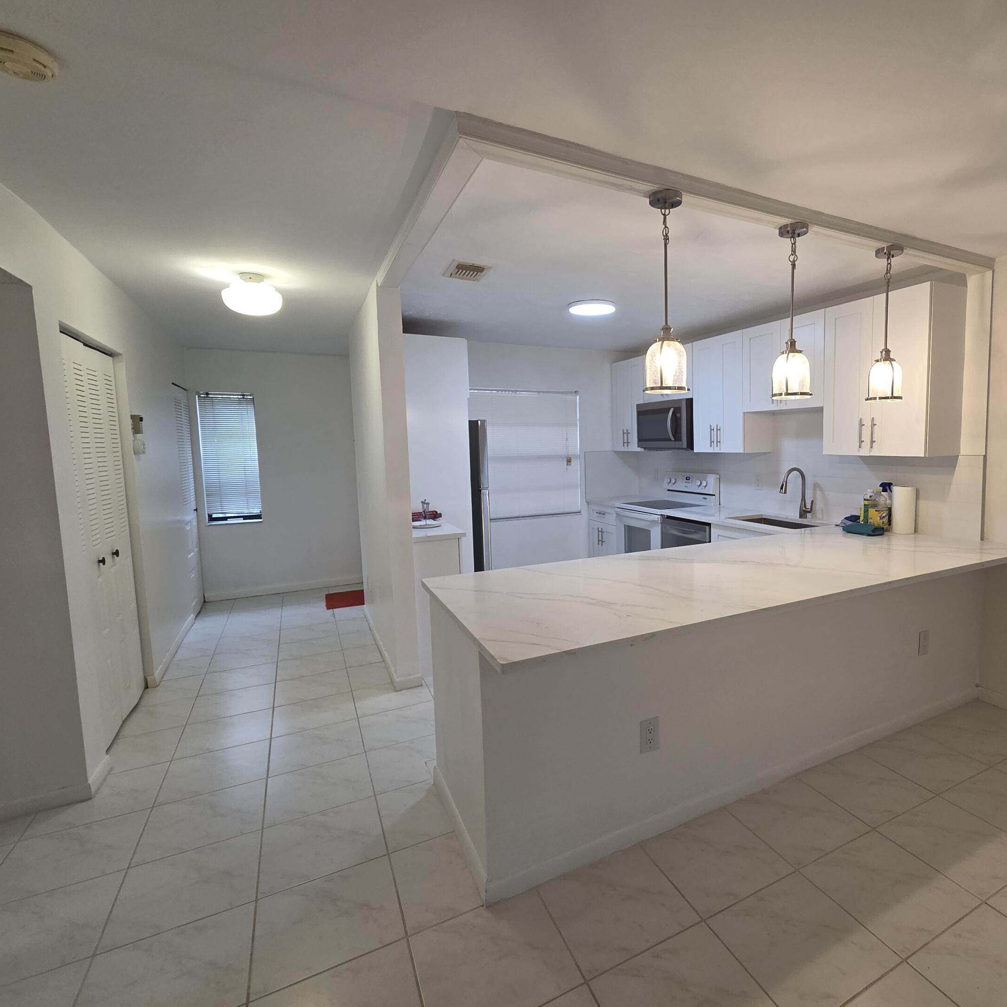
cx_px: 628
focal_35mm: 16
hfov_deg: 85.8
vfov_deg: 87.4
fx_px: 527
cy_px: 495
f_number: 2.2
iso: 160
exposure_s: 1/120
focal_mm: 2.2
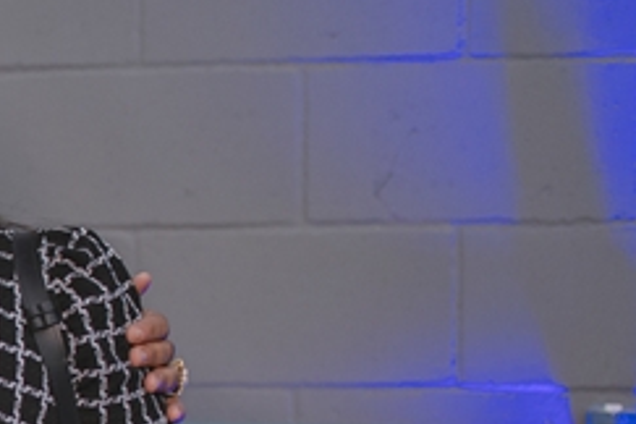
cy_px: 417
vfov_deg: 8.5
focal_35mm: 161
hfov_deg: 12.2
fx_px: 2836
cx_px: -322
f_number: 2.8
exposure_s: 1/80
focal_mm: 35
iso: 800
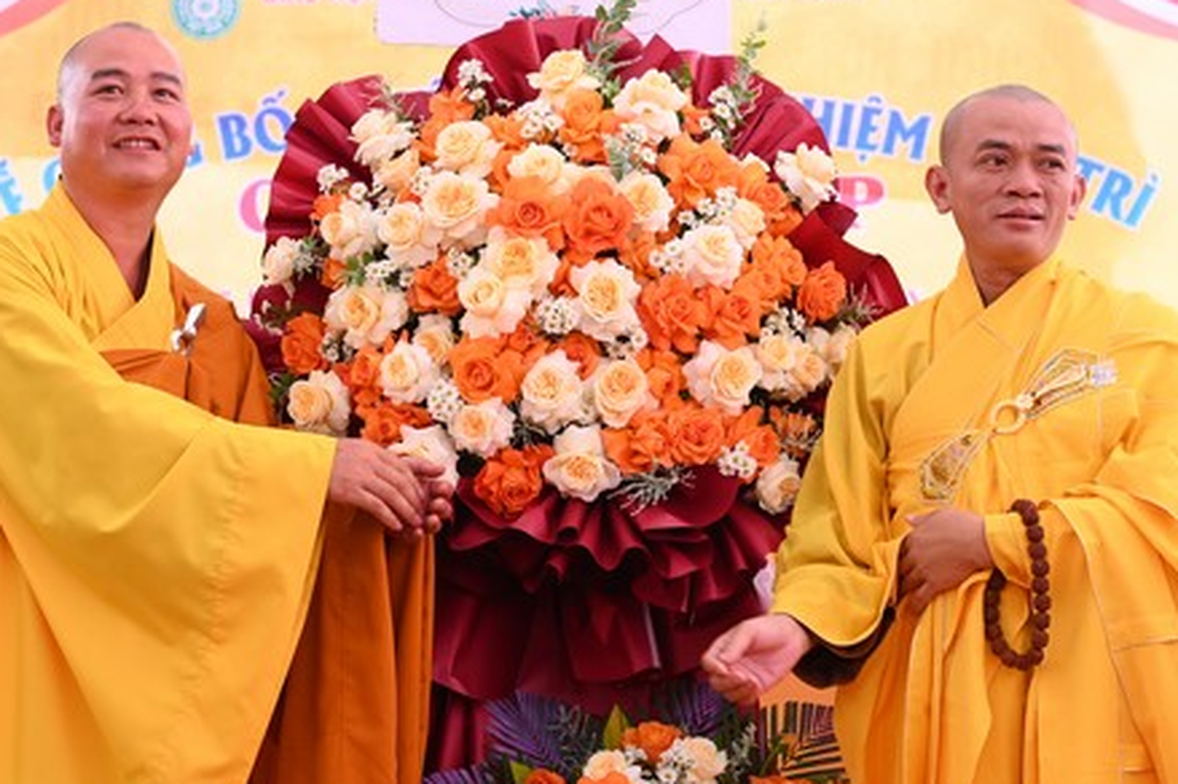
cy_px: 285
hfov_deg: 28.5
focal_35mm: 71
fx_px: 2321
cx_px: 558
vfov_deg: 19.1
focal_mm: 48
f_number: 4.5
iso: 800
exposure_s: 1/200
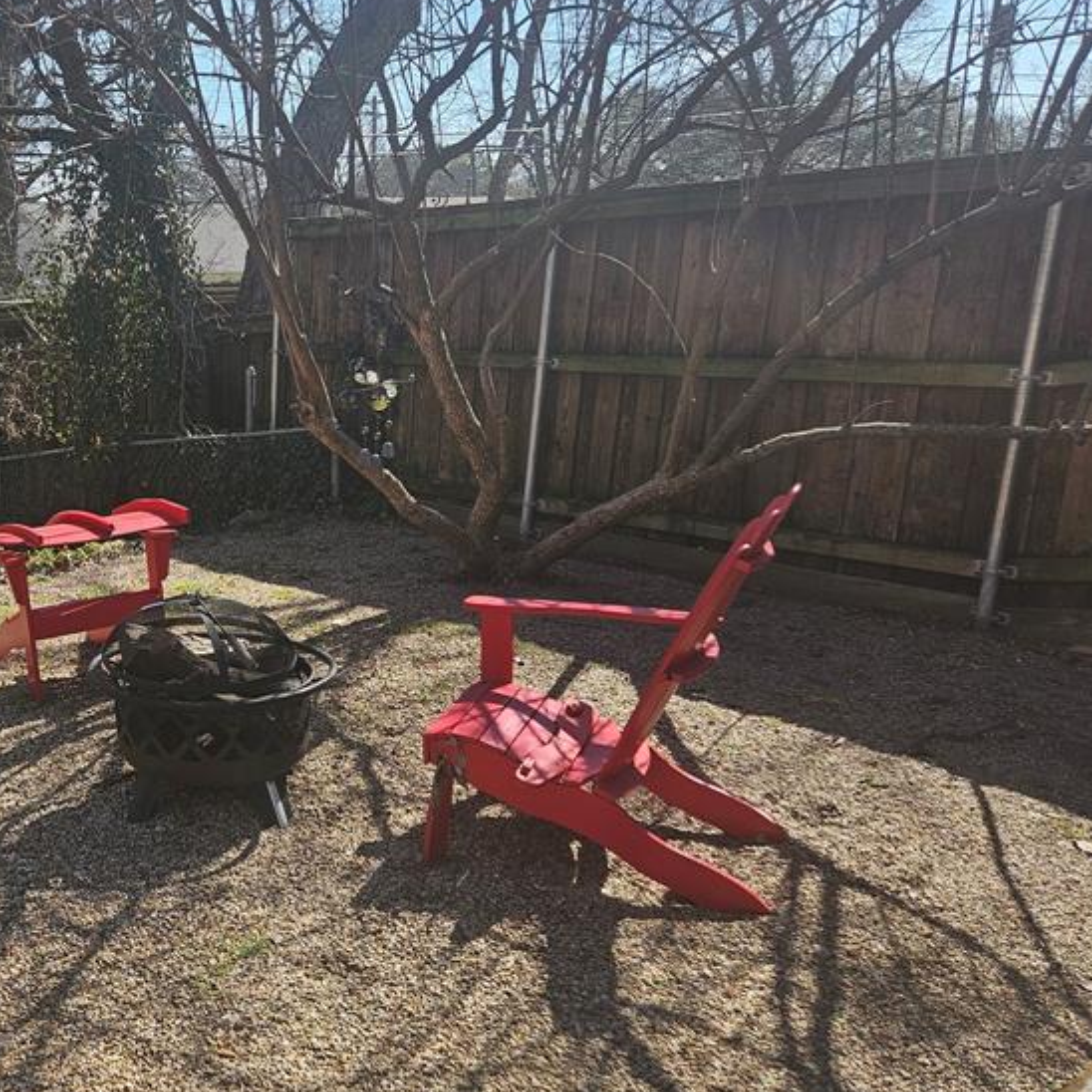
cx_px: 185
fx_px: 1356
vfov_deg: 43.8
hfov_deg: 41.5
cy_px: 574
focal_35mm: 38
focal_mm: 5.4
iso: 25
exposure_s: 1/904
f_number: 1.8
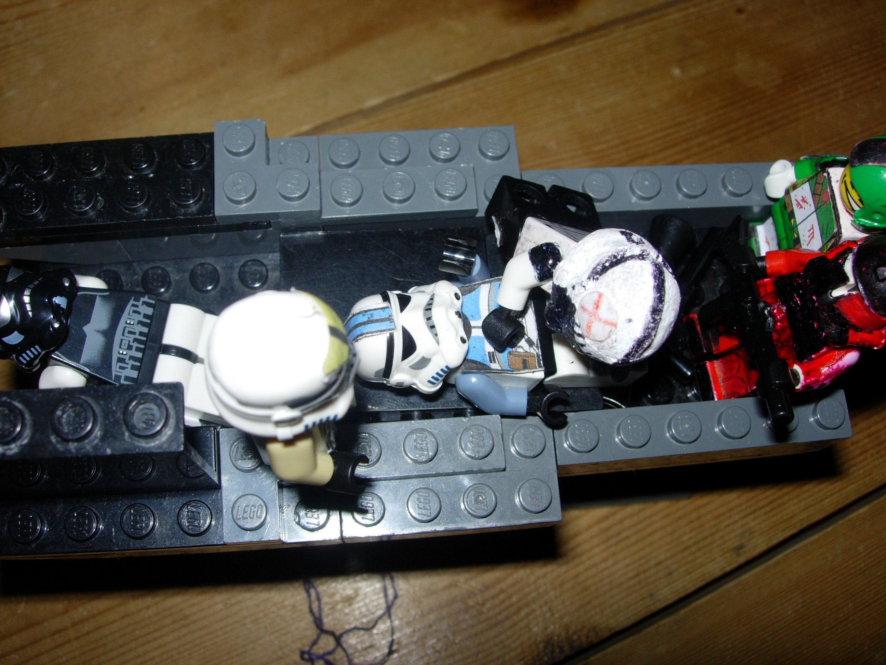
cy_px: 332
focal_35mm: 38
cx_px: 443
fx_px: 973
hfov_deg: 49.0
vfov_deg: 37.7
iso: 79
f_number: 4.8
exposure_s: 1/64
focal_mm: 7.8
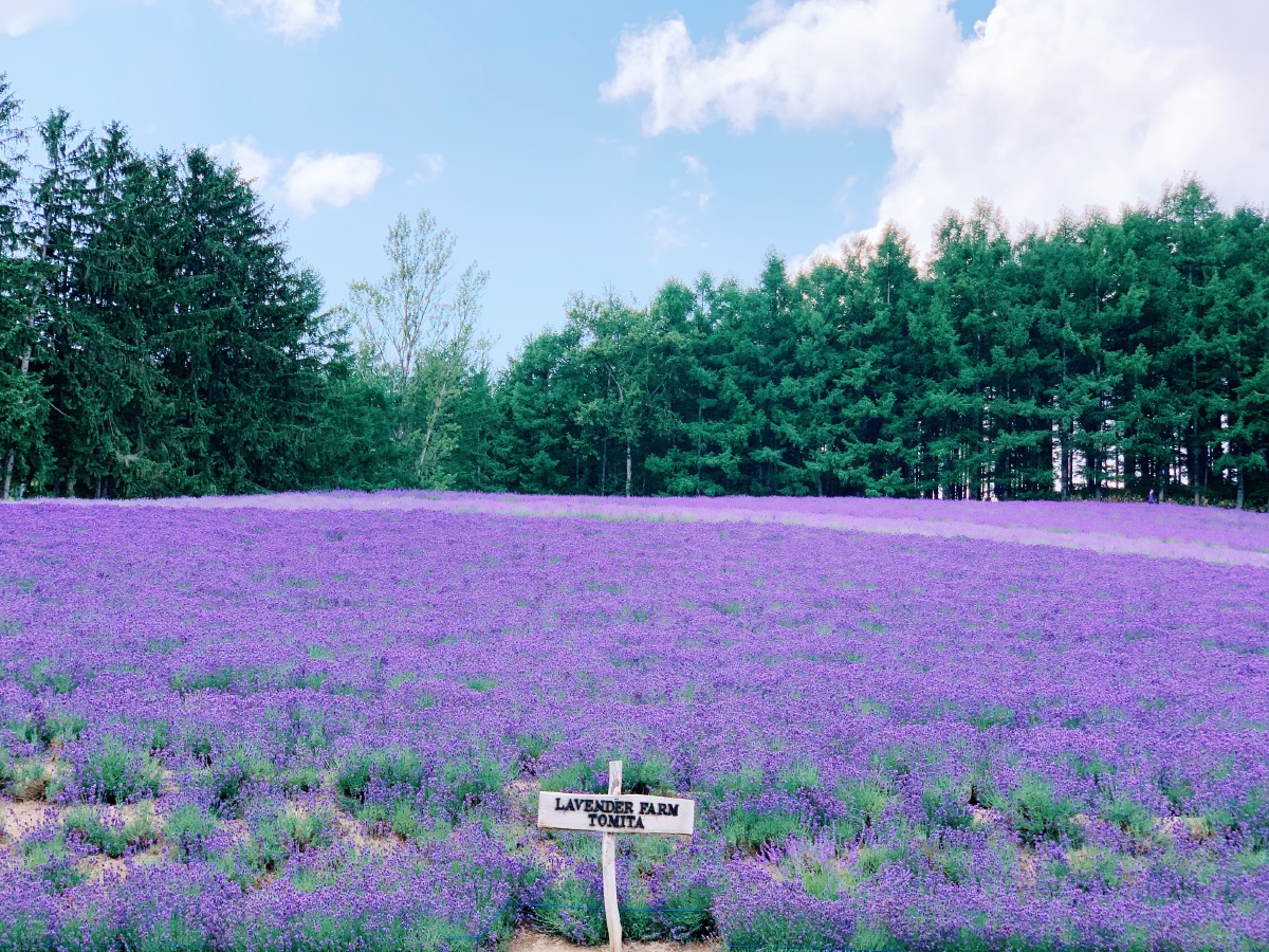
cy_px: 476
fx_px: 1906
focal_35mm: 52
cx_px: 634
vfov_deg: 28.0
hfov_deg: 36.8
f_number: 2.4
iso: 16
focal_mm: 6
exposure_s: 1/705
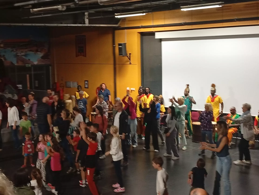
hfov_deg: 35.5
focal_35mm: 54
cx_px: 130
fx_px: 405
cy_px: 98
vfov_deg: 27.1
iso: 658
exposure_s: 1/33.3
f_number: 1.8
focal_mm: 3.98
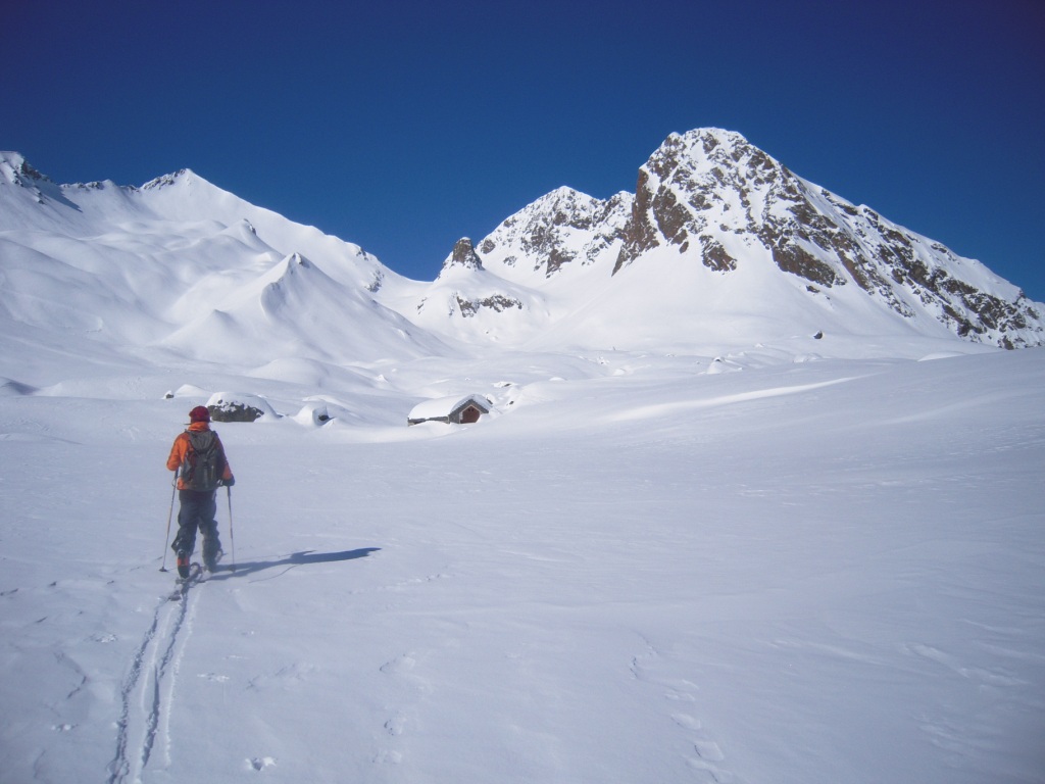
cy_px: 392
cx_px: 522
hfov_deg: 63.4
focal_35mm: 28
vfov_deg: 49.7
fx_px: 845
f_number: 5.4
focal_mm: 5
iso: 100
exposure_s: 1/1600
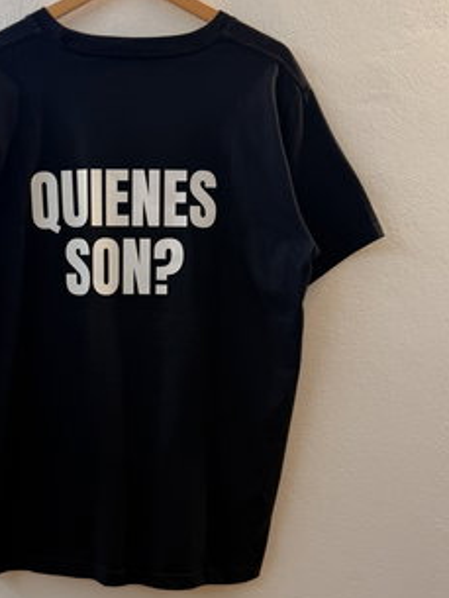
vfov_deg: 44.7
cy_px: 270
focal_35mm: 42
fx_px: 726
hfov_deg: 33.8
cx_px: 122
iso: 125
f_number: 1.78
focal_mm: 6.76
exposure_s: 1/100
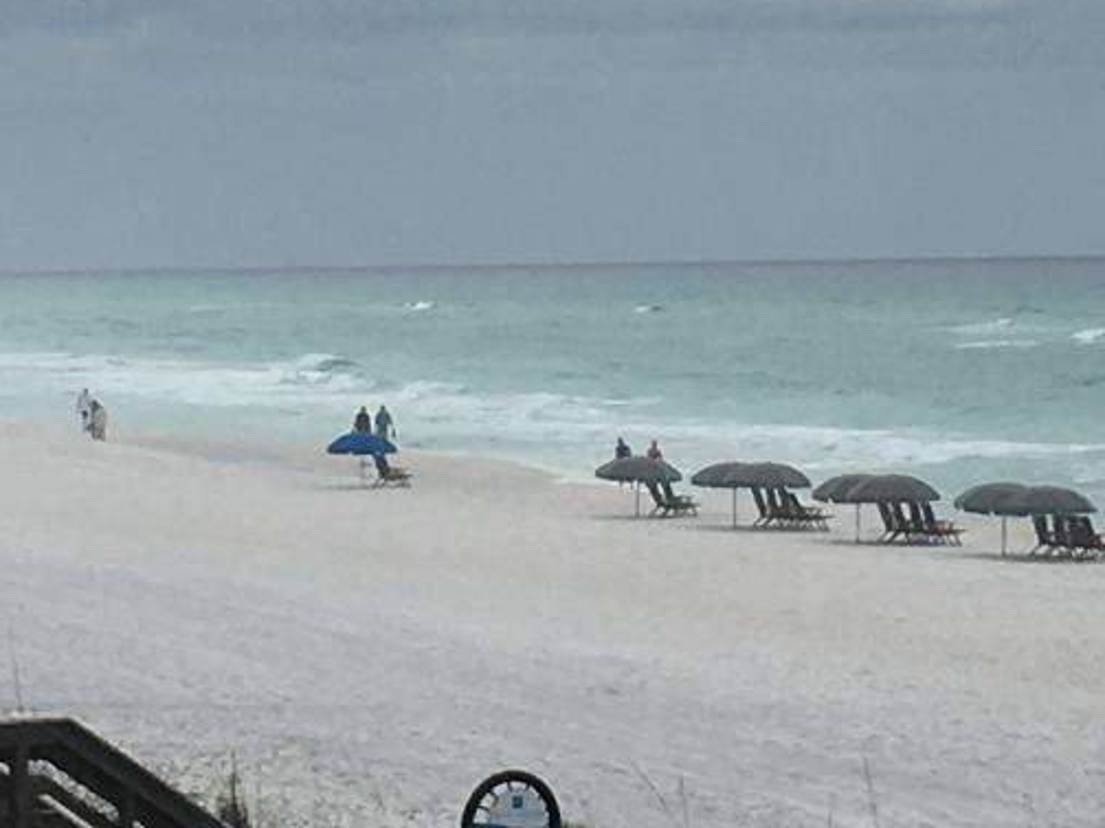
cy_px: 206
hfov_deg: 11.4
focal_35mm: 173
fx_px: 5521
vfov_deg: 8.6
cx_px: 657
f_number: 2.2
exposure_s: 1/3344
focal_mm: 4.15
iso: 25
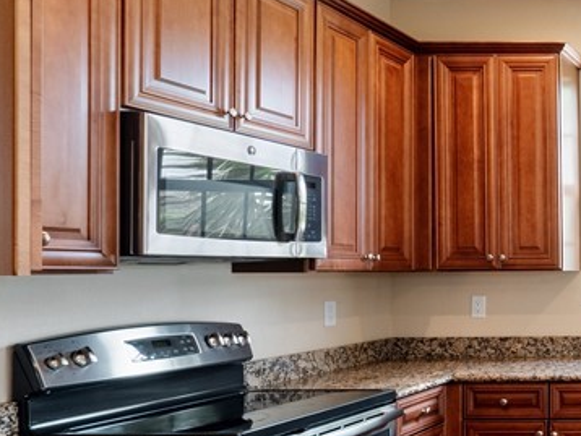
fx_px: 672
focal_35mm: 40
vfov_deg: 35.8
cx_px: 813
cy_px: 276
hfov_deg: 31.4
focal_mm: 7
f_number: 7.1
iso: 200
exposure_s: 1/5
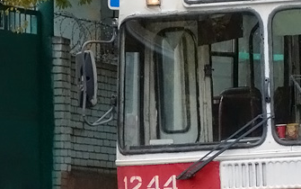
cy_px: 51
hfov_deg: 6.9
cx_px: 416
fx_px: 2455
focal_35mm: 299
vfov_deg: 4.4
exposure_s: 1/500
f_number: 4.5
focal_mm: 30.46
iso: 1000
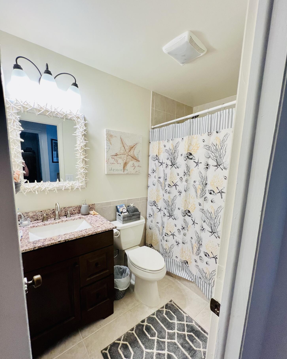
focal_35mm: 14
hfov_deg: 87.9
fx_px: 149
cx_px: 148
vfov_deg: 100.6
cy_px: 189
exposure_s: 1/120
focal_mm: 1.57
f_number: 1.8
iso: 160
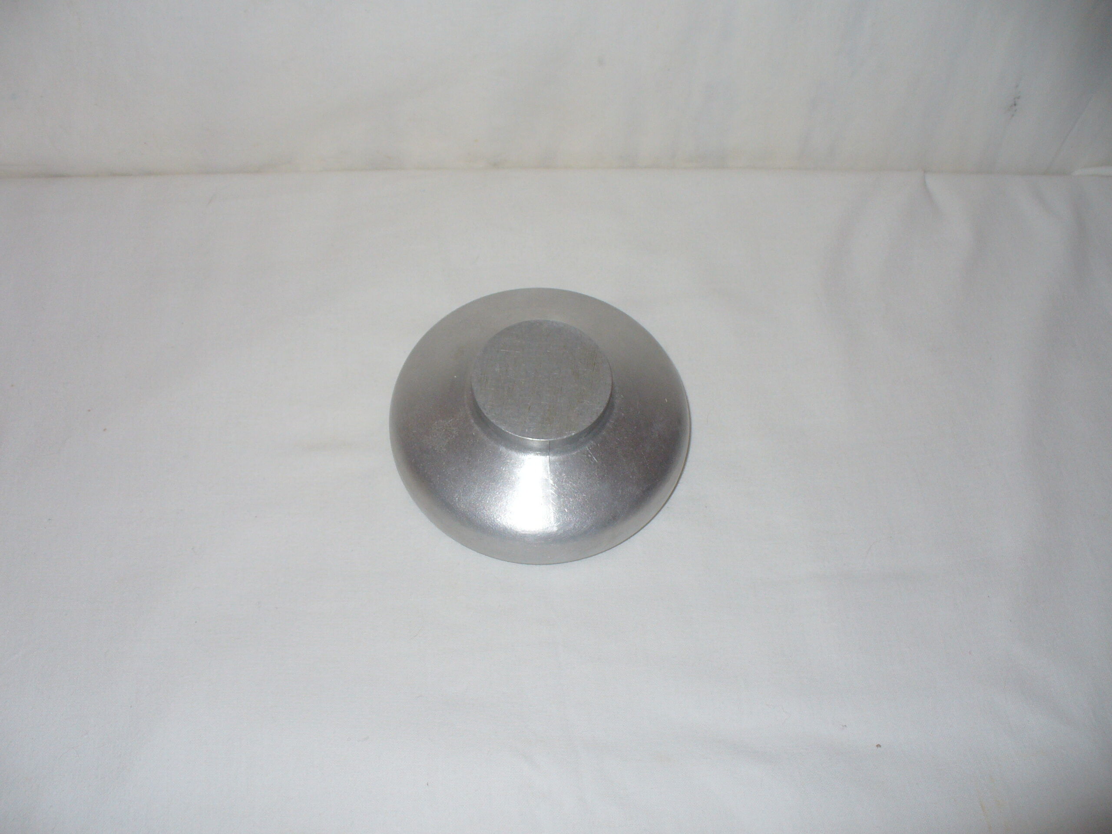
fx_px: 1189
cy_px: 417
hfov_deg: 50.1
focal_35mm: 37
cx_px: 556
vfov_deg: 38.7
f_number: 2.8
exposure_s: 1/8
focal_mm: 6.1
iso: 100
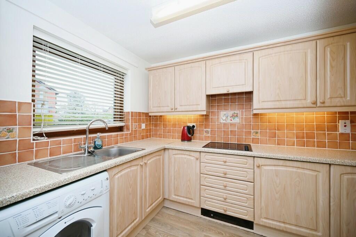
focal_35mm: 14
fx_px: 138
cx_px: 178
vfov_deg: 81.2
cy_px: 118
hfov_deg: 104.2
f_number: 4
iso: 110
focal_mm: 14
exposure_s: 1/60
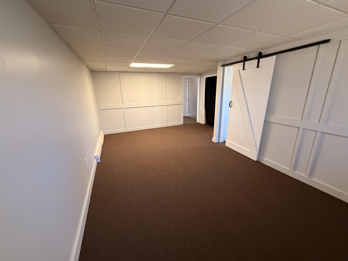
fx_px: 141
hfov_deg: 102.1
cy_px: 130
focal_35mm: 14
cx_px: 174
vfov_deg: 85.7
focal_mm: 2.22
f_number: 2.2
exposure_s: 1/60
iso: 500
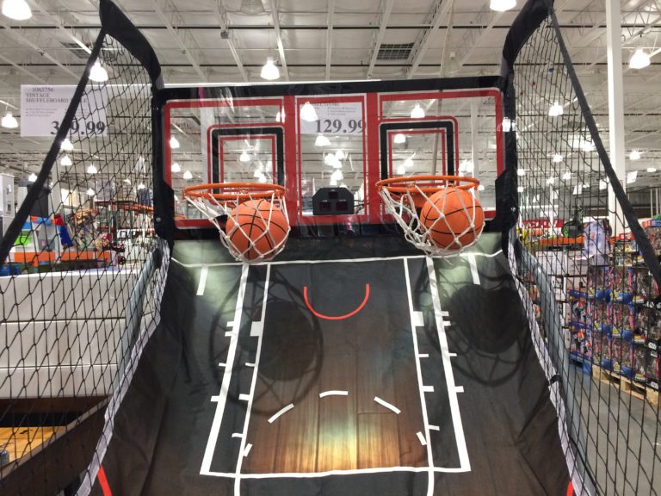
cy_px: 248
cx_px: 330
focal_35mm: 29
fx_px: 554
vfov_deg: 48.2
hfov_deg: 61.7
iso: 125
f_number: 2.2
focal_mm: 4.15
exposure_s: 1/30
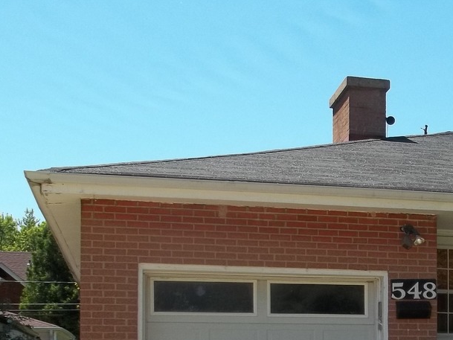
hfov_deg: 23.6
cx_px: 486
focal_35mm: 78
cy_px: 377
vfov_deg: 18.2
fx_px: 1021
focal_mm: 5.9
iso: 64
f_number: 8
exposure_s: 1/125
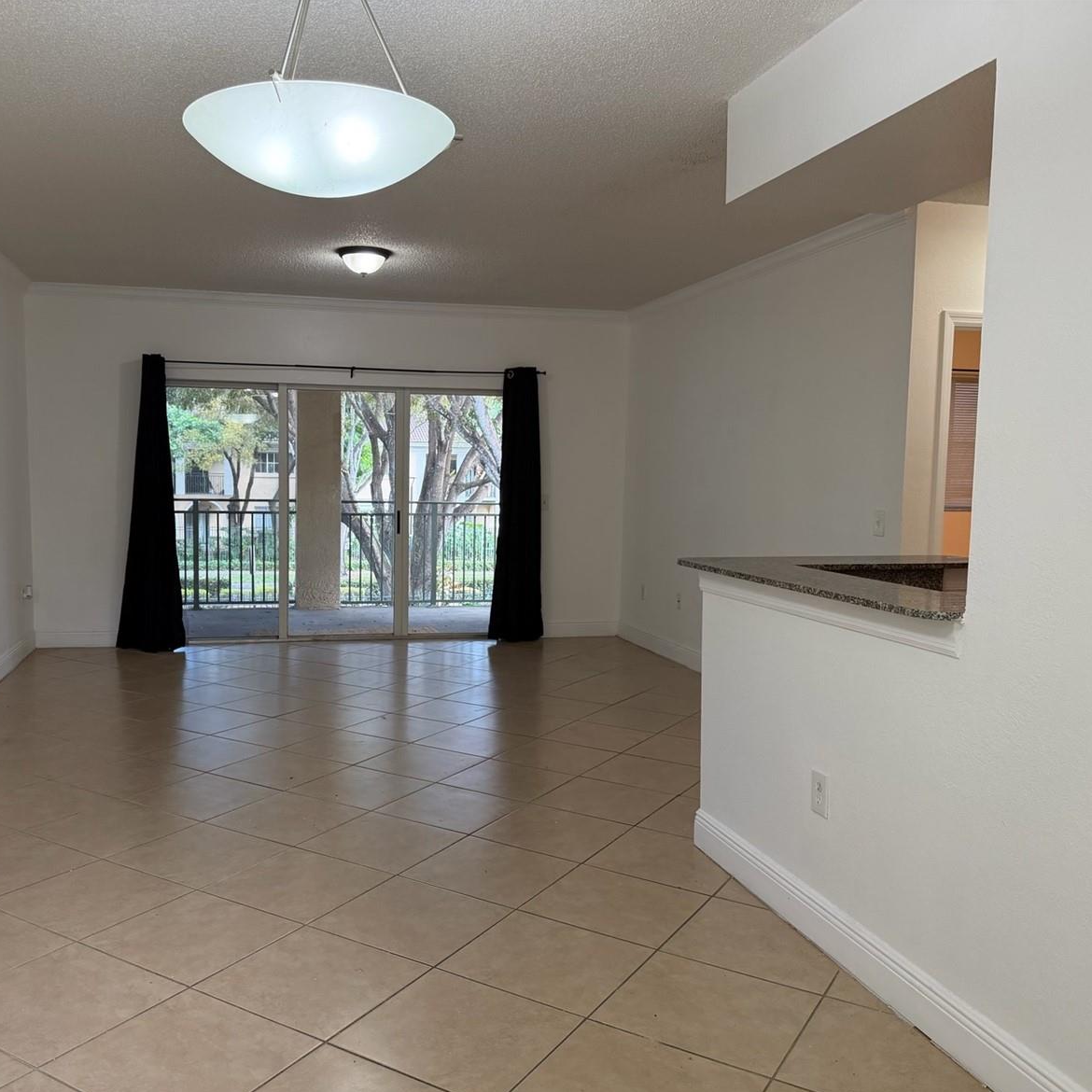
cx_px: 436
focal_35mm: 29
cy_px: 558
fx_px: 1035
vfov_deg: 55.6
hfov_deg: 55.2
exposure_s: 1/153
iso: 200
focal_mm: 6.76
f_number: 1.78
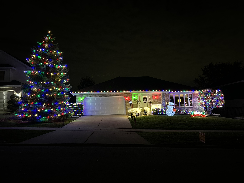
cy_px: 92
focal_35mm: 26
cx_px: 122
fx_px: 183
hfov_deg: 67.3
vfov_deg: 53.1
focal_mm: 5.7
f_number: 1.5
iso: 640
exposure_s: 1/30
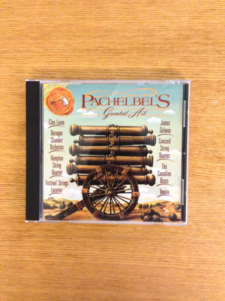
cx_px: 112
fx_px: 286
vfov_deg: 55.4
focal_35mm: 33
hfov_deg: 42.9
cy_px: 150
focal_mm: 4.13
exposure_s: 1/15
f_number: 2.4
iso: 800
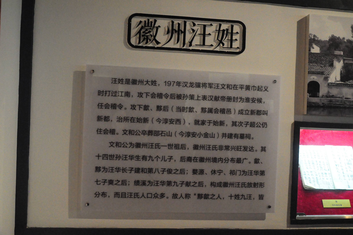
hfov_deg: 59.6
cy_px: 118
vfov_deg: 41.6
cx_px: 176
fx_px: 308
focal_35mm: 32
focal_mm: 21
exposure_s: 1/160
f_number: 6.3
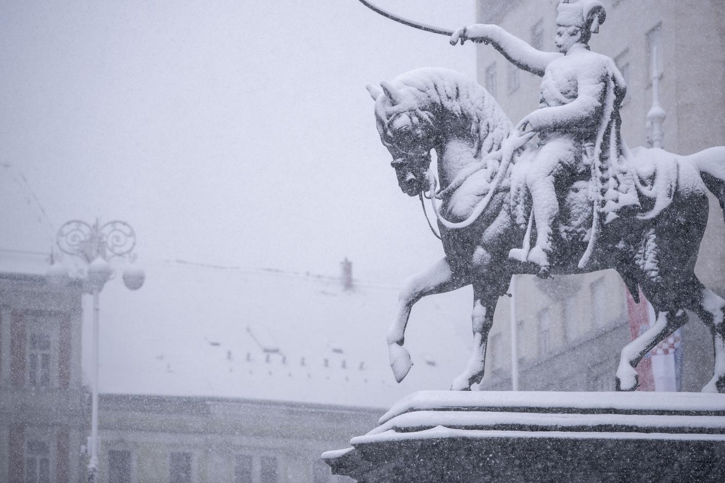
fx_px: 3101
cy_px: 209
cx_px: 388
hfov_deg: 13.3
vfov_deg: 8.9
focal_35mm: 154
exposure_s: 1/1250
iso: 400
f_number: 2.8
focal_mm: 135
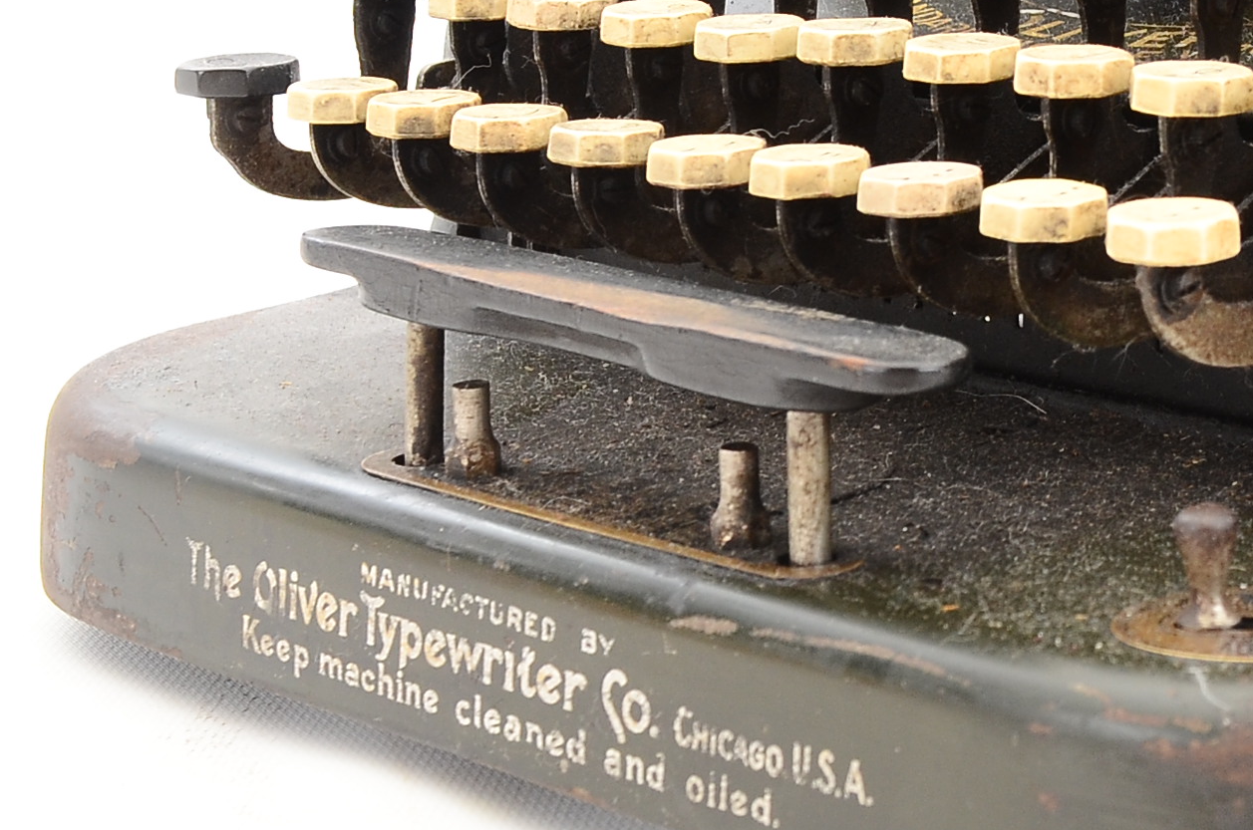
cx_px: 1490
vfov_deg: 13.7
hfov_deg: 19.8
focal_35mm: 97
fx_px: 3370
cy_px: -110
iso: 320
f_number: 9
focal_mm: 22
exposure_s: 1/60
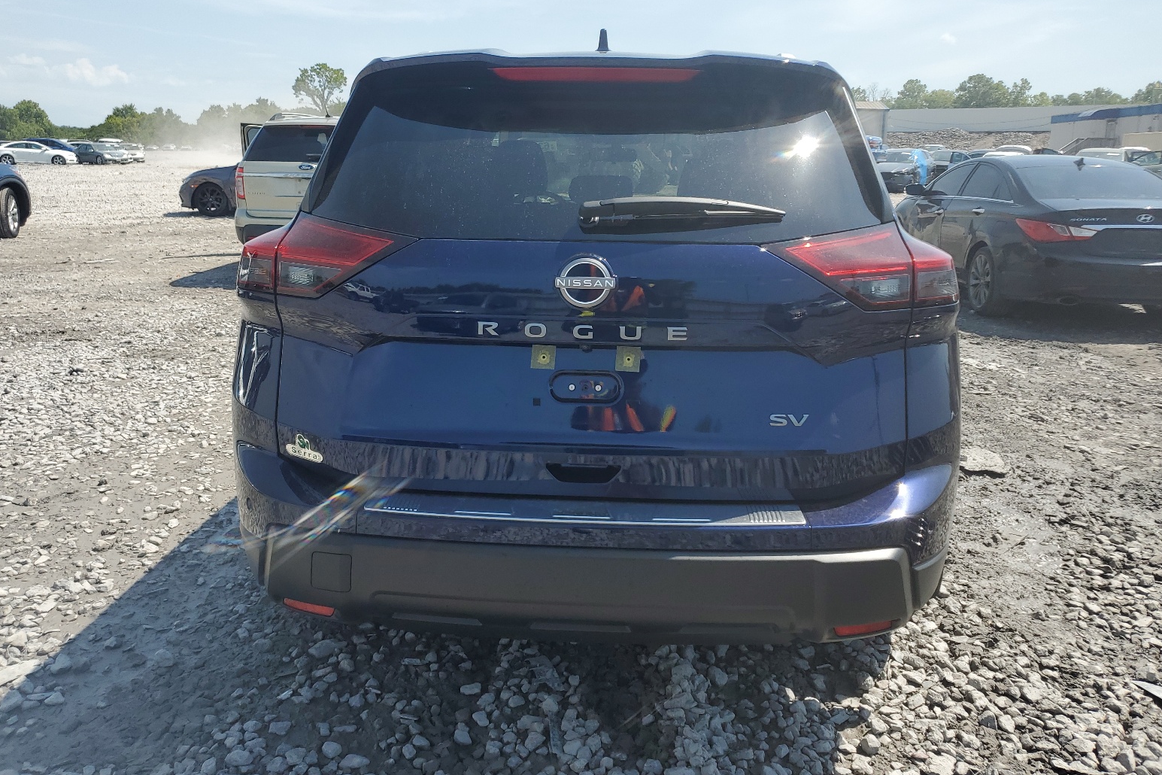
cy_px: 348
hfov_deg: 65.5
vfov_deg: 46.3
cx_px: 584
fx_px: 904
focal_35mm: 28
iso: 50
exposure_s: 1/2500
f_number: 1.5
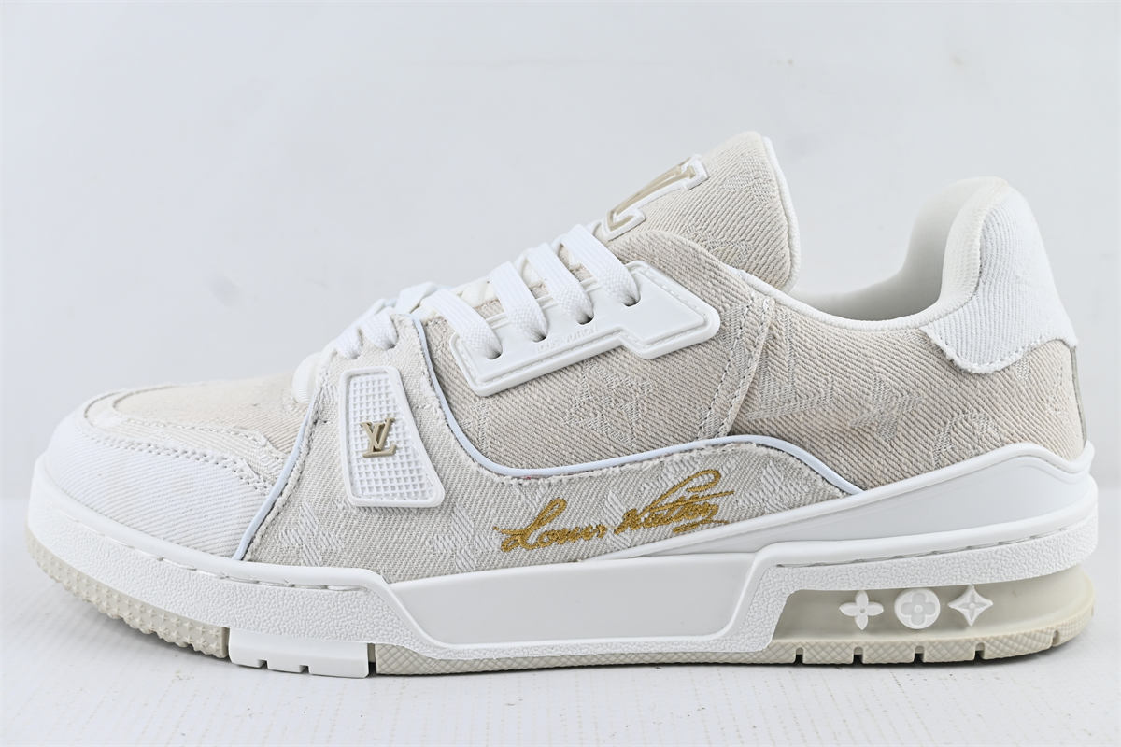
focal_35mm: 42
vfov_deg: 31.9
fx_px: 1308
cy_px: 374
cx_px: 560
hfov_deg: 46.4
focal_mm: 28
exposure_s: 1/125
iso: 400
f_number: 5.6
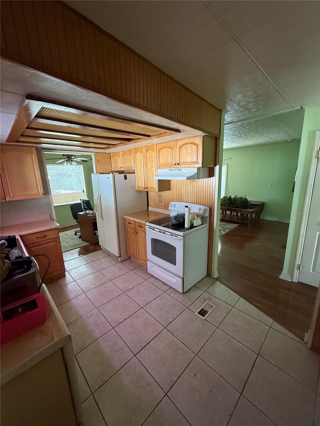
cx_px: 160
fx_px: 173
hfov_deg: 85.7
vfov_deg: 102.1
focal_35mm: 14
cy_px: 213
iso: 500
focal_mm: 2.22
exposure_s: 1/60
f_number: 2.2
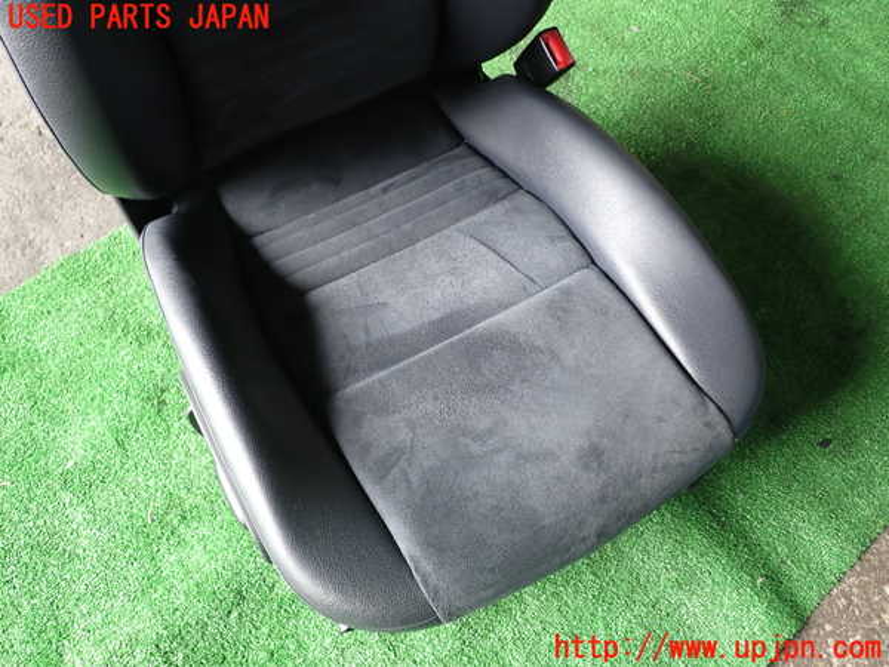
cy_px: 334
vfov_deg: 49.7
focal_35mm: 28
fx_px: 719
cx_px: 444
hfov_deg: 63.4
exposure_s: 1/80
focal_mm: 5.05
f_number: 2.2
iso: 100
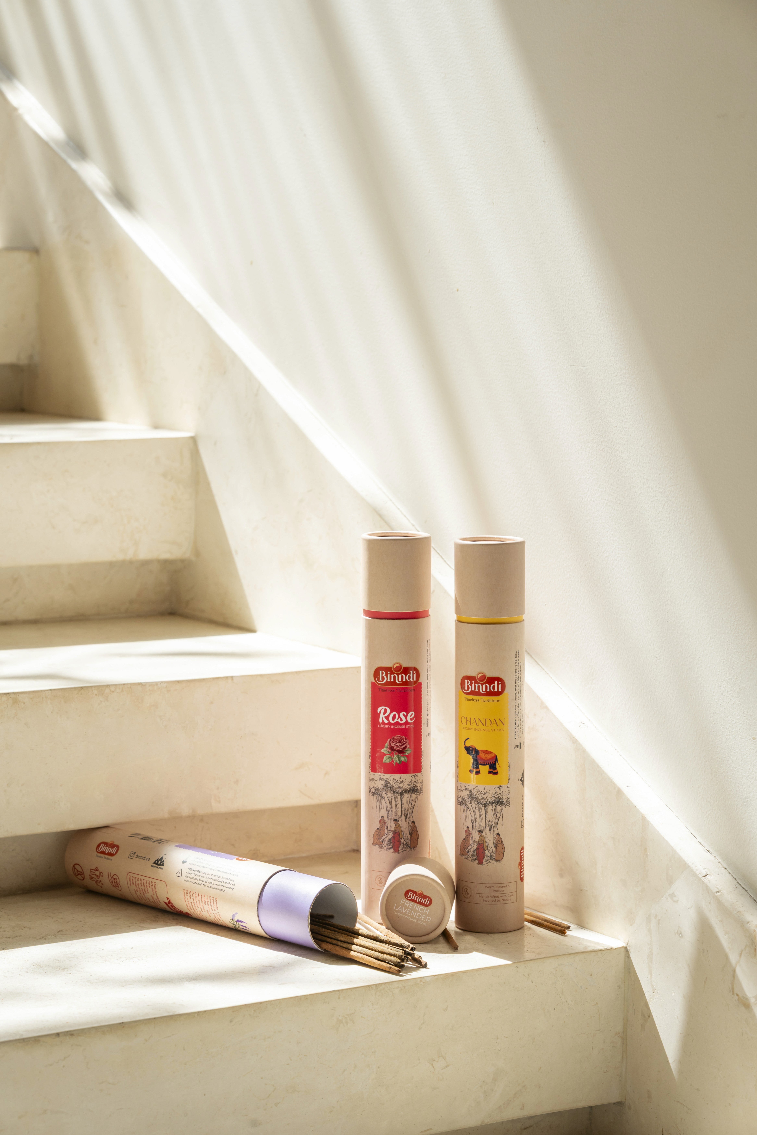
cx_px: 378
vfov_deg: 23.9
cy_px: 568
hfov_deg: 16.1
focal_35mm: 85
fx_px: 2681
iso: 200
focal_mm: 85
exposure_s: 1/160
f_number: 8
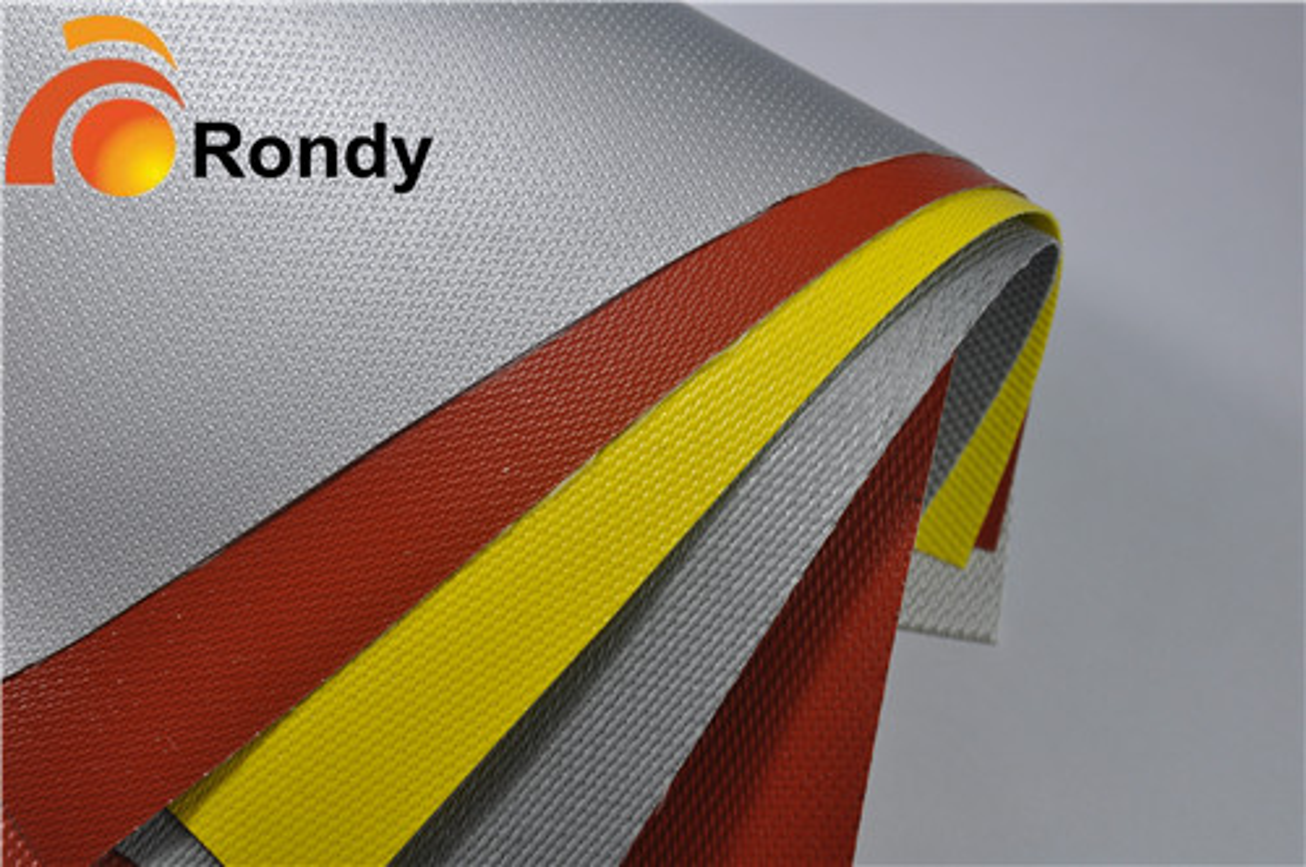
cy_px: 434
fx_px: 2446
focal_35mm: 68
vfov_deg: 20.1
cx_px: 653
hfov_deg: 29.9
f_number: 6.3
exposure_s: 1/160
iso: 250
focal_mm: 45
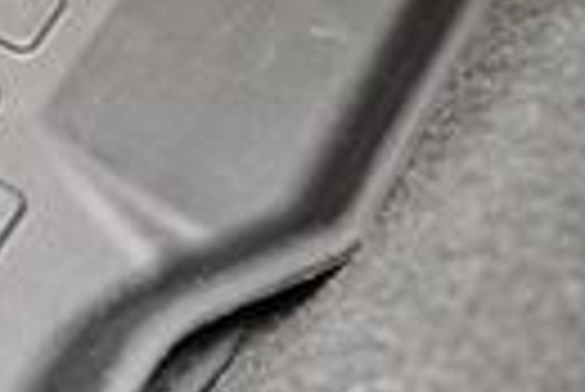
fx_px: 1920
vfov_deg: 10.9
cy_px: -306
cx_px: -194
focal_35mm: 118
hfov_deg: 16.3
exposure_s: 1/25
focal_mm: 16
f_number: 3.5
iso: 450
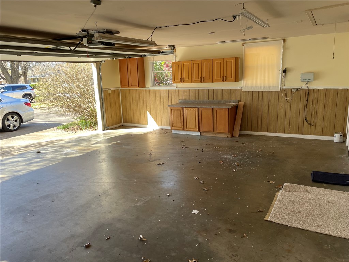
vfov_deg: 53.1
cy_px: 131
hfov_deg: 67.3
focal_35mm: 26
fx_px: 262
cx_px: 174
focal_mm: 4.2
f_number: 1.6
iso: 32
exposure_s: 1/132
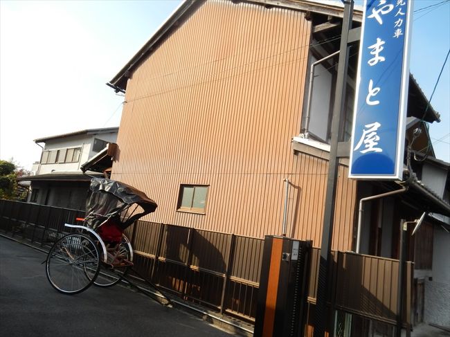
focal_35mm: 25
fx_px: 325
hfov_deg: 69.4
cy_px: 168
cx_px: 225
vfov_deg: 54.8
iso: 125
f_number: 3.2
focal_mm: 4.5
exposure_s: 1/800
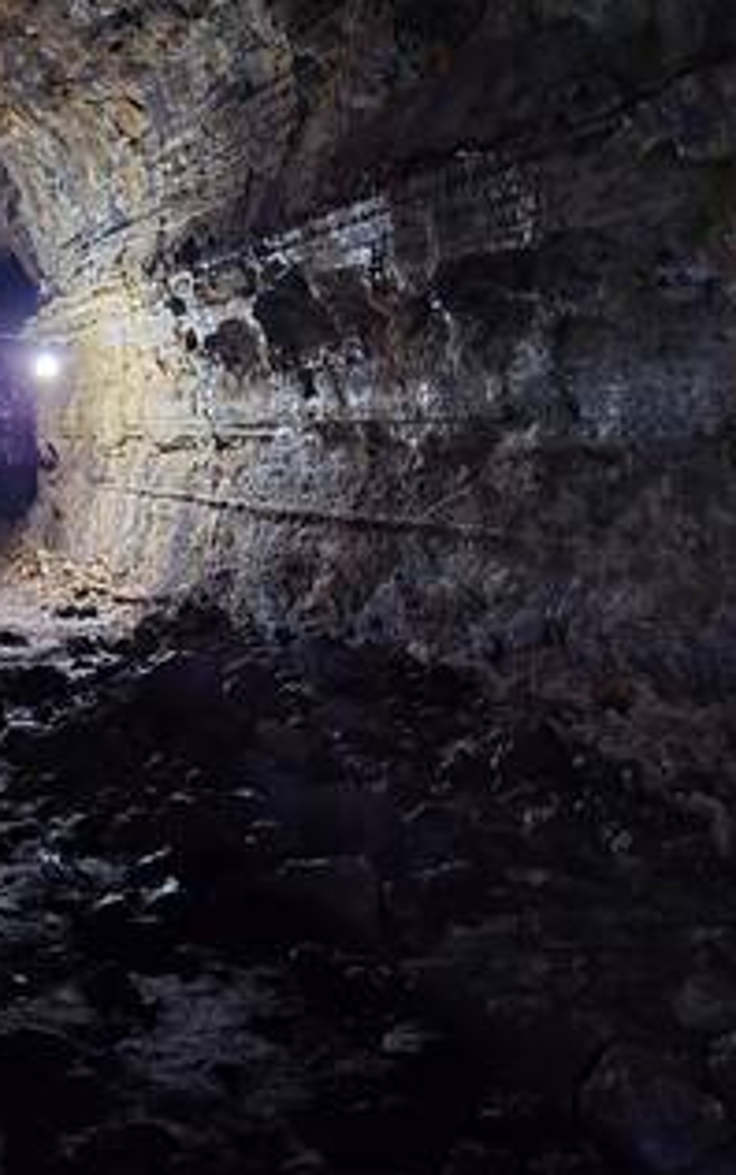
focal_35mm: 37
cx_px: -22
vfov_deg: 52.7
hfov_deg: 31.5
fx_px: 1185
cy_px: 539
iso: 3200
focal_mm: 5.4
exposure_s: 1/8.59
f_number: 1.8
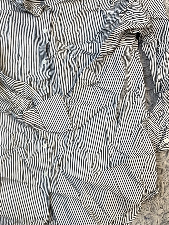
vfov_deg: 43.8
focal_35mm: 43
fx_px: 280
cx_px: 59
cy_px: 121
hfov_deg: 33.4
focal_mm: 4.25
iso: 32
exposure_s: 1/100
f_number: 1.8
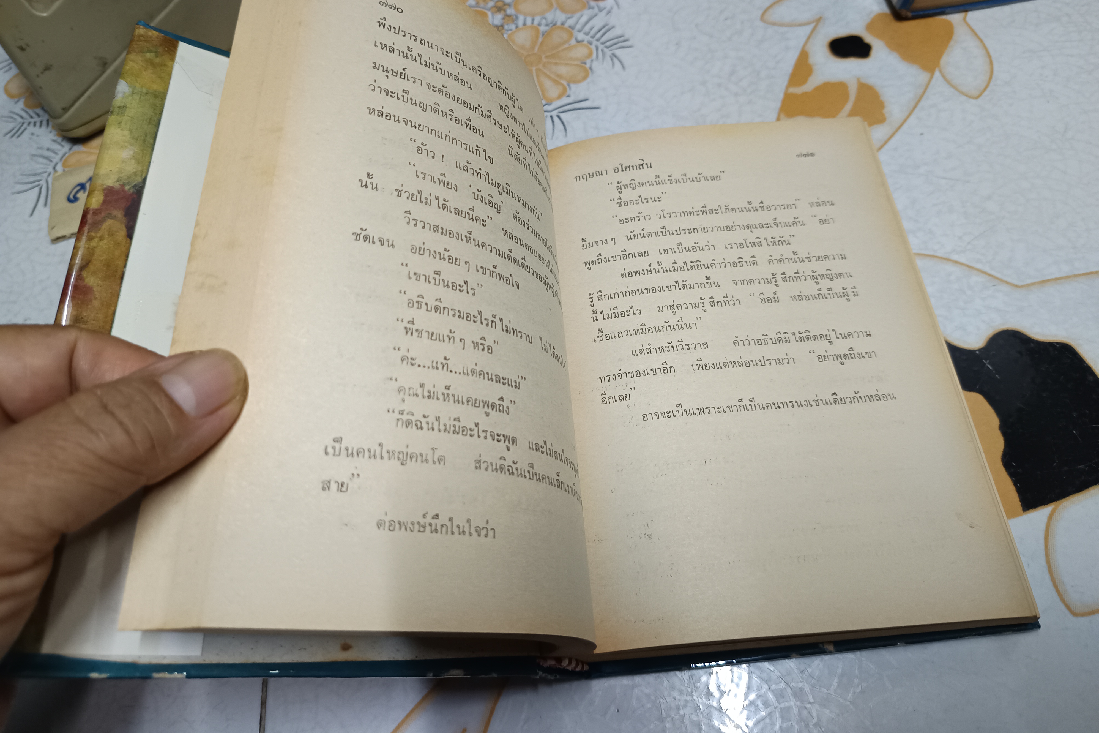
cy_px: 334
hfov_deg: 71.5
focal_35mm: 25
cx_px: 549
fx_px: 763
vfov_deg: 51.2
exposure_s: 1/33.3
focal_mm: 5.31
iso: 856
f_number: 1.7
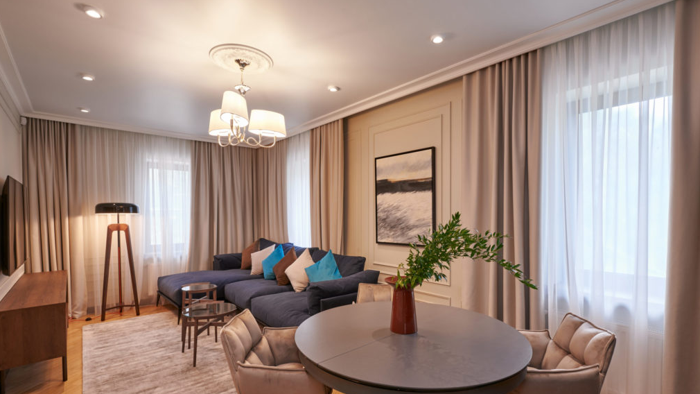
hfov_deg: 95.9
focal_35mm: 17
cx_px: 351
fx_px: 316
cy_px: 223
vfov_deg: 63.7
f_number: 11
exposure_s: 1/2
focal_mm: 16
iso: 100
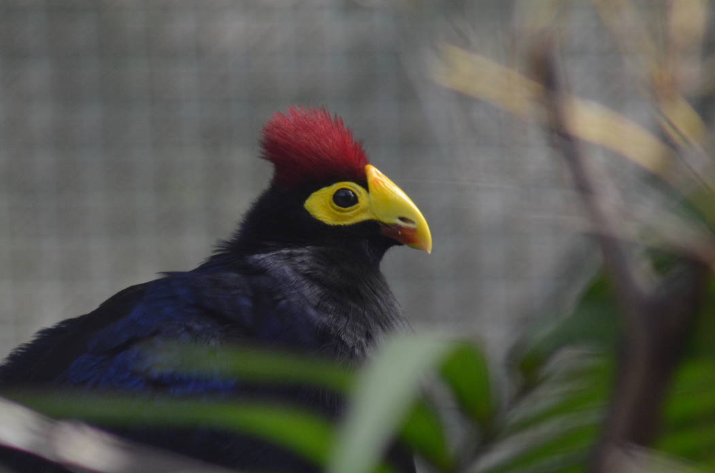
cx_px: 212
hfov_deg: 3.0
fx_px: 13576
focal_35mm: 685
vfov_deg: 2.0
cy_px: 275
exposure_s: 1/500
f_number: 5.6
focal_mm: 300
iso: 900
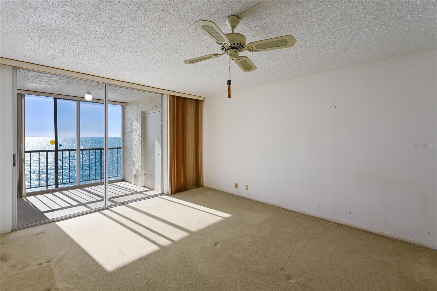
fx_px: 194
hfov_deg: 96.7
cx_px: 218
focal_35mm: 16
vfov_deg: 73.7
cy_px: 146
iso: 160
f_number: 11
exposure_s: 1/15
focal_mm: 16
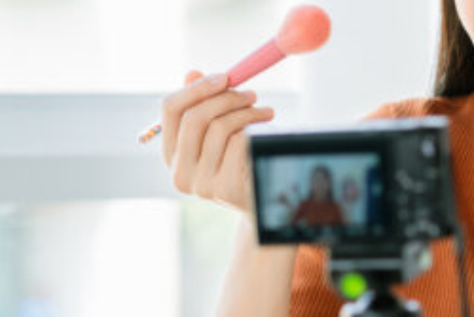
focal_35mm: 261
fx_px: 3438
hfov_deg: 7.8
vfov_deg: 5.3
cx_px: 681
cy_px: 273
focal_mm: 85
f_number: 3.5
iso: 640
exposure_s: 1/640
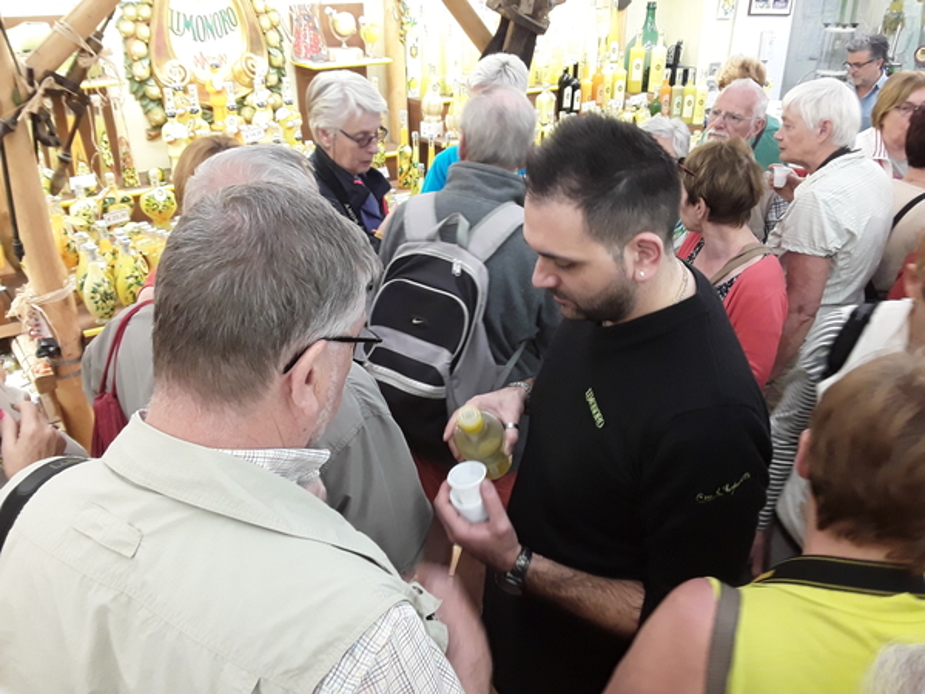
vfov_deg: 51.4
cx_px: 462
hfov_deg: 65.3
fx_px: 721
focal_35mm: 27
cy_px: 347
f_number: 1.9
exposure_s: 1/33
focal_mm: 2.91
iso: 100
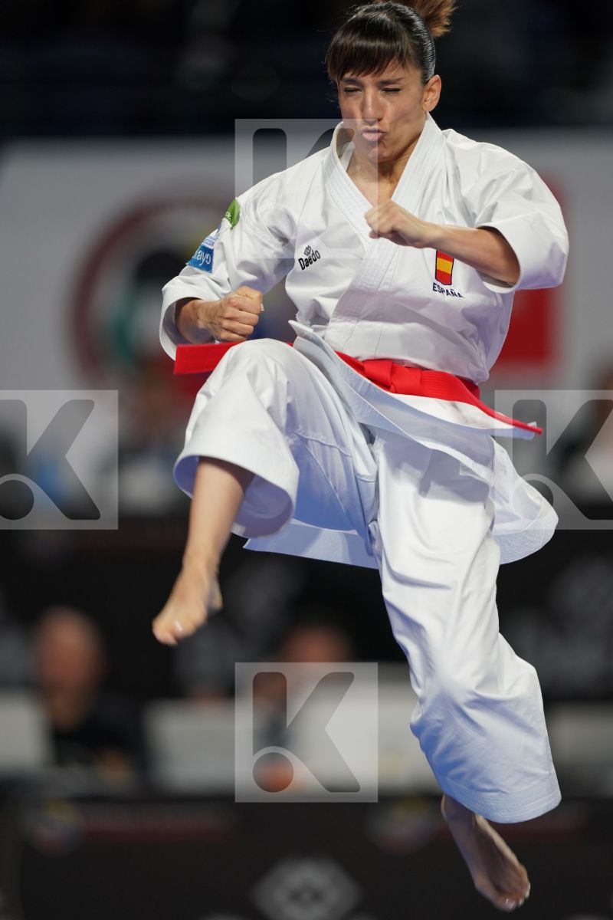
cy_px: 460
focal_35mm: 400
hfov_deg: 3.4
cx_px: 306
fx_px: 10216
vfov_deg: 5.2
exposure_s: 1/500
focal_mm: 400
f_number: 2.8
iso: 800
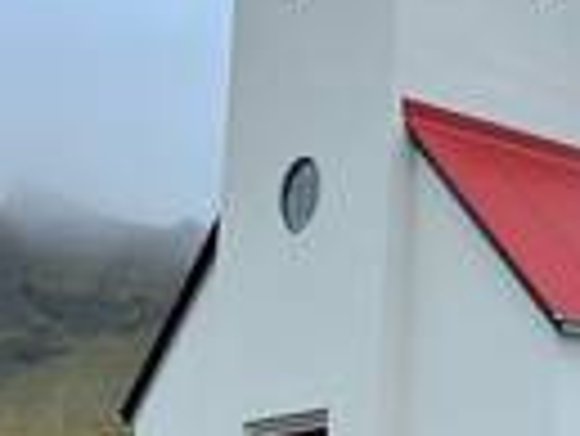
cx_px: 674
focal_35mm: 89
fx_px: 1493
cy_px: 247
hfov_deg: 20.7
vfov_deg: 16.6
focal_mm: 6.86
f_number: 1.78
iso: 80
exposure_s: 1/2353
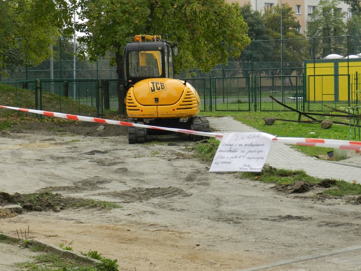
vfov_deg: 14.8
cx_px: 180
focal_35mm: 100
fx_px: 1043
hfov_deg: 19.6
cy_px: 136
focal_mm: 17.7
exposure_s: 1/400
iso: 160
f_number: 4.6
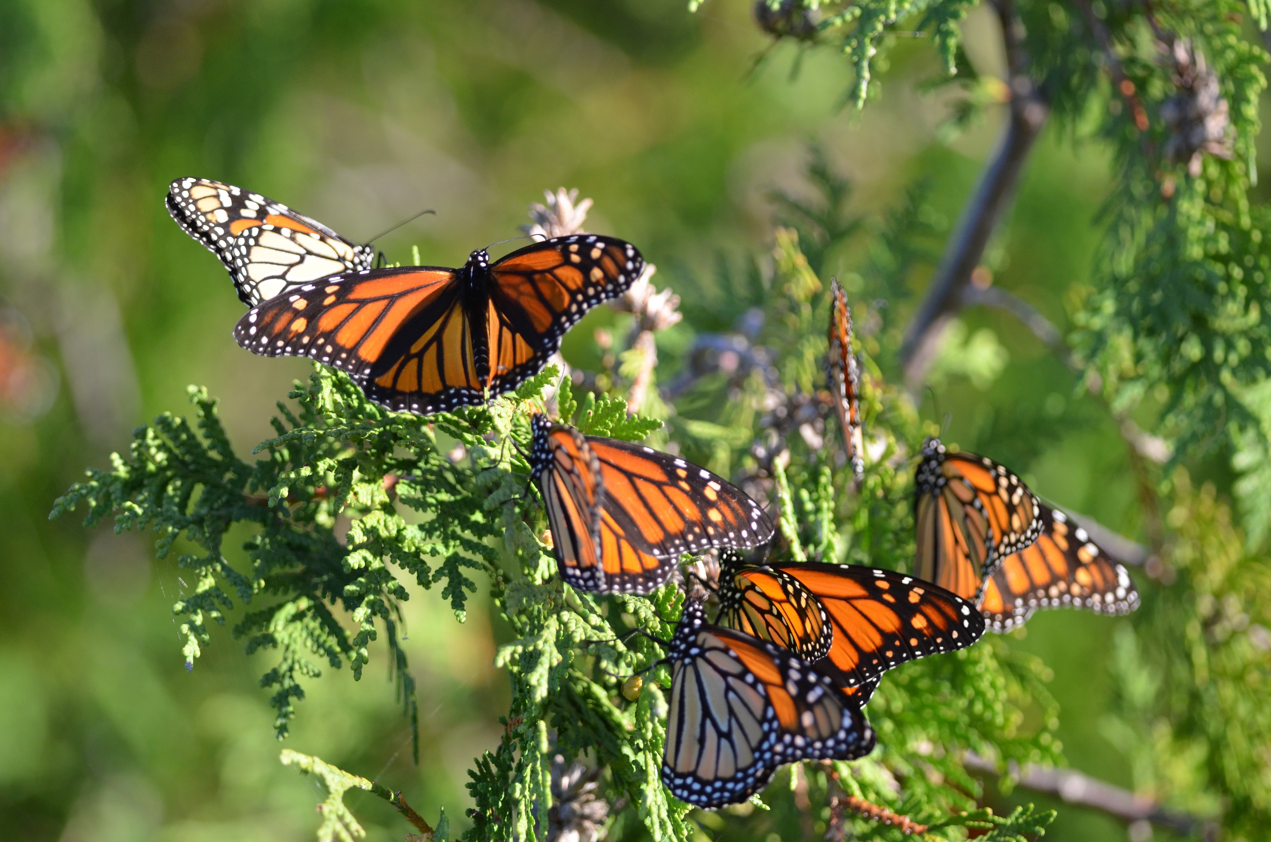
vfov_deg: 3.0
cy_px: 421
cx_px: 636
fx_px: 15856
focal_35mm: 450
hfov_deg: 4.6
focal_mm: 300
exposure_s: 1/1000
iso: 450
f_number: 4
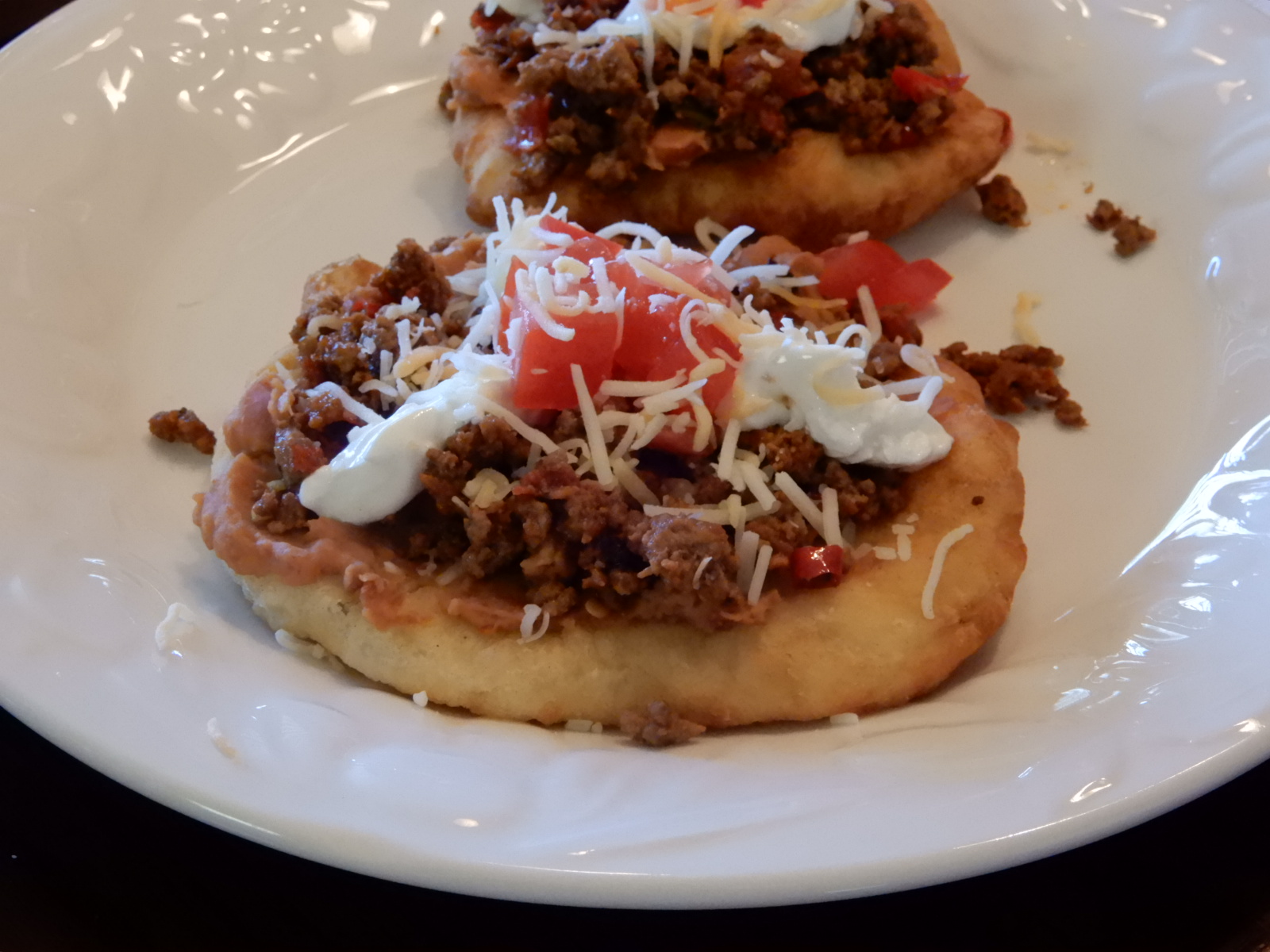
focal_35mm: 70
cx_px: 635
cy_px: 476
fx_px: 2568
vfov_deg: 21.0
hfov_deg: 27.8
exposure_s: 1/60
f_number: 4.5
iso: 1250
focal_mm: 12.5
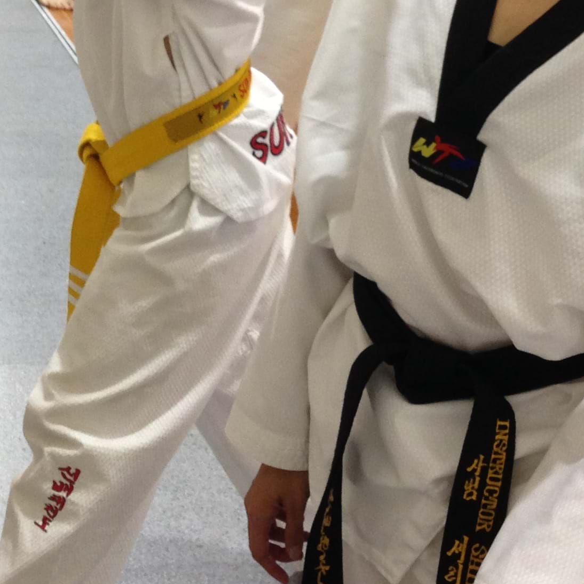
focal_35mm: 87
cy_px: 73
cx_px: 239
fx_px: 1661
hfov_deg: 19.9
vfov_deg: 19.6
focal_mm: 4.12
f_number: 2.4
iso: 100
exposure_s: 1/20
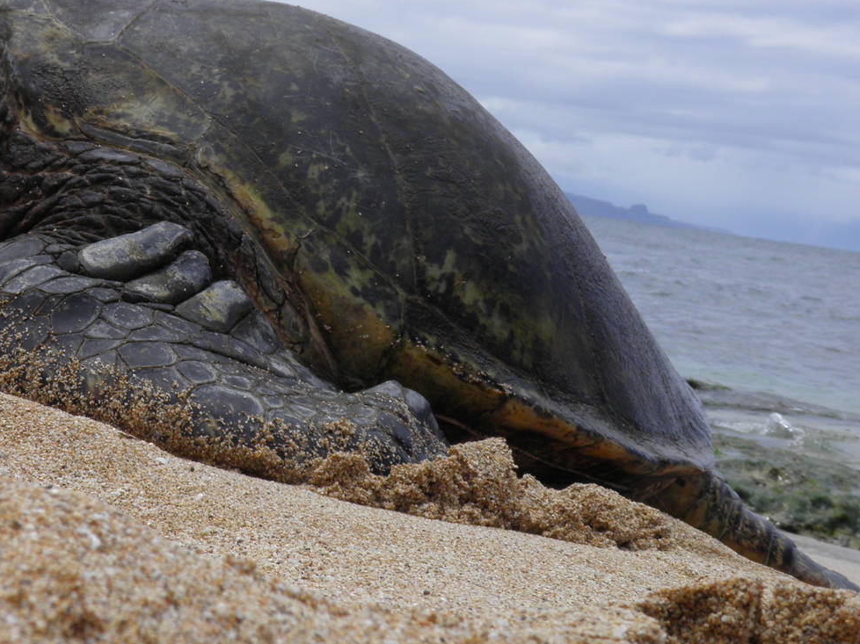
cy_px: 207
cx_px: 157
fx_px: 2235
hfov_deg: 21.5
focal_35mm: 90
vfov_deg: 16.4
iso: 50
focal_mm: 10
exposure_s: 1/500
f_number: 5.8
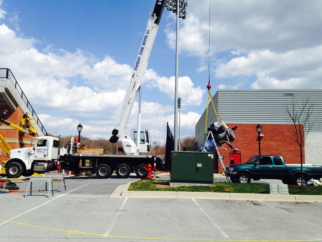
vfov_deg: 42.9
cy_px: 121
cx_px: 161
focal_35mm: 33
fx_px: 307
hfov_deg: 55.4
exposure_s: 1/2463
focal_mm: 4.12
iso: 50
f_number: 2.4
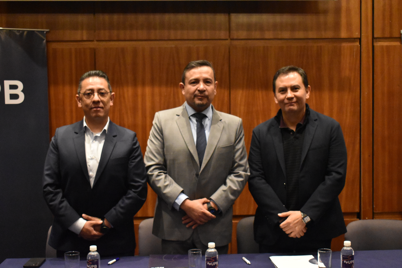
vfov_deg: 23.8
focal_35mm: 57
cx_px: 201
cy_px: 134
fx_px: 636
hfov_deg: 35.1
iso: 6400
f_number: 4.8
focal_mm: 38
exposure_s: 1/100
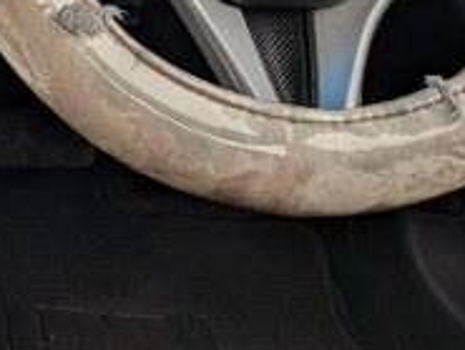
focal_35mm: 108
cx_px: -293
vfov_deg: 12.9
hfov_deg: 16.2
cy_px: -199
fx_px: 1452
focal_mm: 5.43
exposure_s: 1/1110
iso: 44
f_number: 1.89
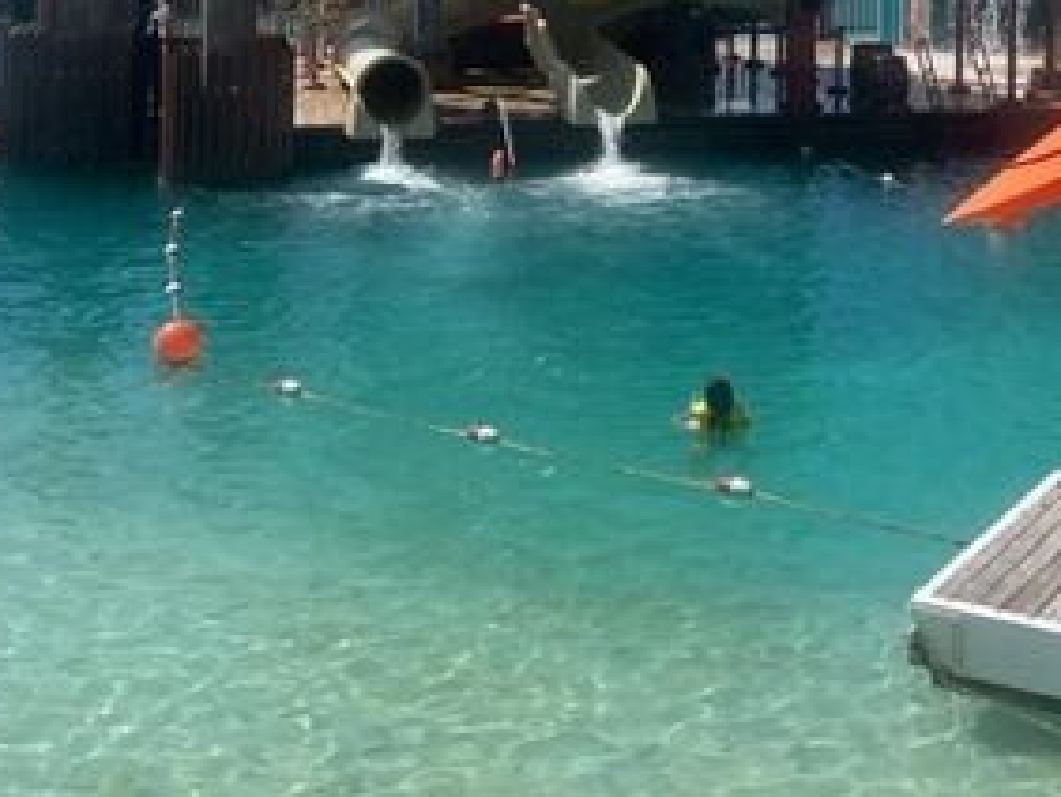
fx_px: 1810
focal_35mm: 59
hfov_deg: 32.5
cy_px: -94
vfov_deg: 23.3
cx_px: 670
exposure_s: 1/6494
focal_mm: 4.2
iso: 32
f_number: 1.6
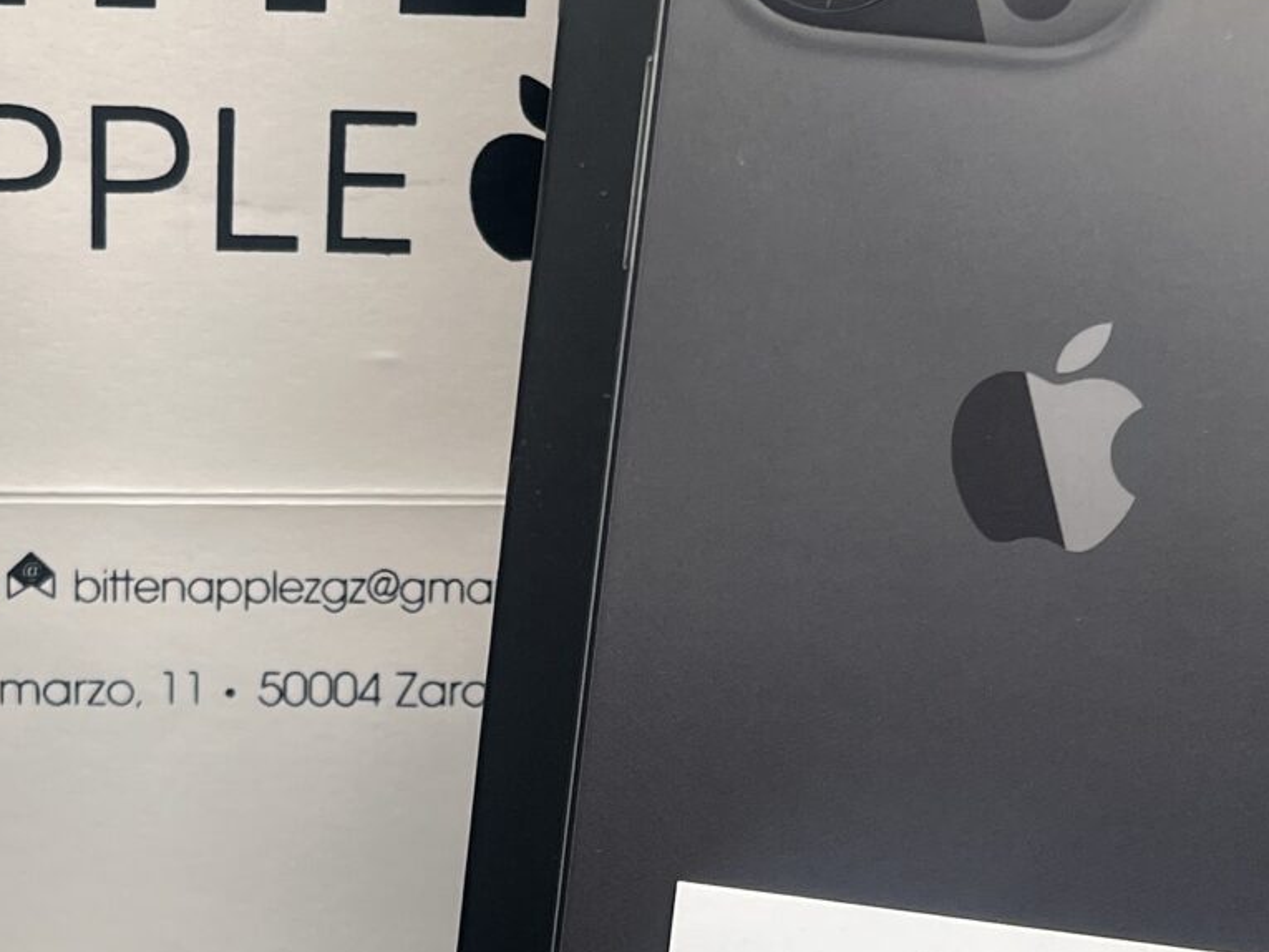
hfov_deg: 22.4
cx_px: 372
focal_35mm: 87
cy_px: 698
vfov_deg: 16.9
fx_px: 3190
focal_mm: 5.7
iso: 50
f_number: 1.5
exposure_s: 1/330
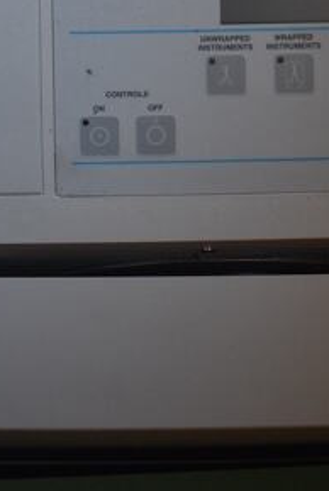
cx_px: 241
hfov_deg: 16.0
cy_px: -101
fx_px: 1162
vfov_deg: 22.1
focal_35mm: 85
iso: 800
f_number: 3.5
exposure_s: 1/160
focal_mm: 18
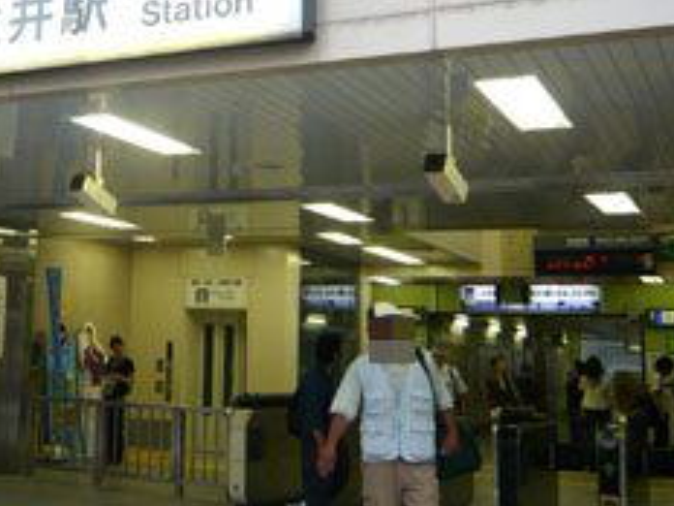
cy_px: 128
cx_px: 110
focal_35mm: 53
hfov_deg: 34.7
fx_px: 1032
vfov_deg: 27.2
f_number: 2.8
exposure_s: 1/100
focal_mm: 4.6
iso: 100
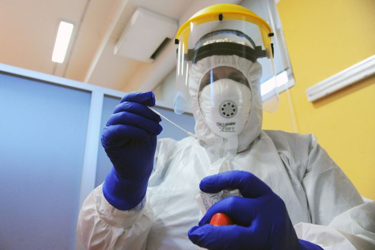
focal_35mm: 24
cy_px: 125
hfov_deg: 73.8
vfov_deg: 53.1
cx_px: 188
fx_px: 250
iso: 3200
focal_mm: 24
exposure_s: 1/100
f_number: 6.3
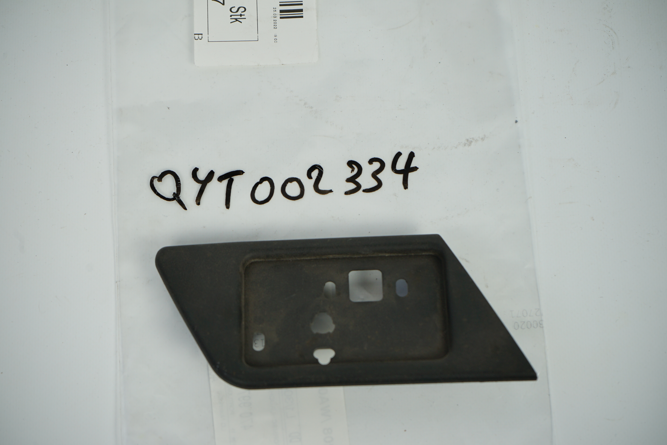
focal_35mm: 70
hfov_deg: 28.8
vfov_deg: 19.5
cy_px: 222
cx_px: 334
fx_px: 1297
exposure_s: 1/200
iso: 200
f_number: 7.1
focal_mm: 70
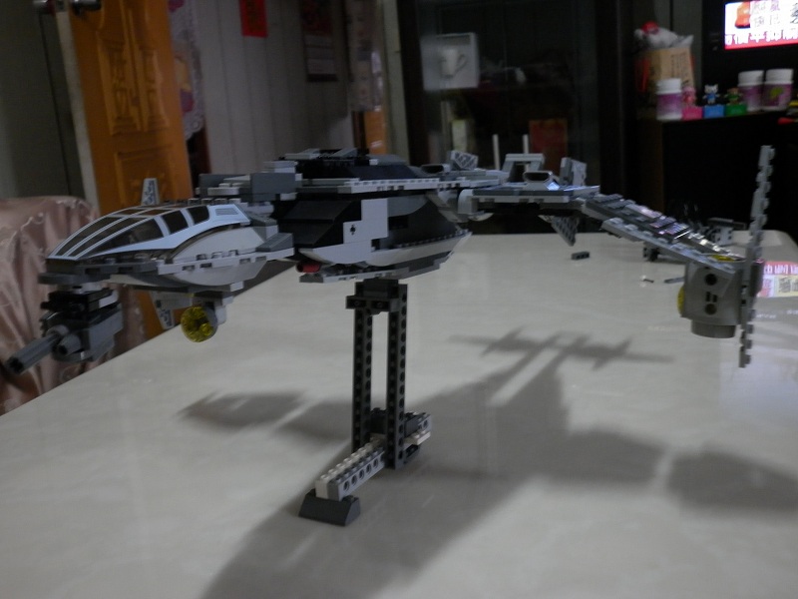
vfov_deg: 39.7
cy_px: 300
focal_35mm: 36
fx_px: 830
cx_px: 399
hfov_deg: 51.4
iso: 200
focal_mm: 6.5
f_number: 3.1
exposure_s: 1/13
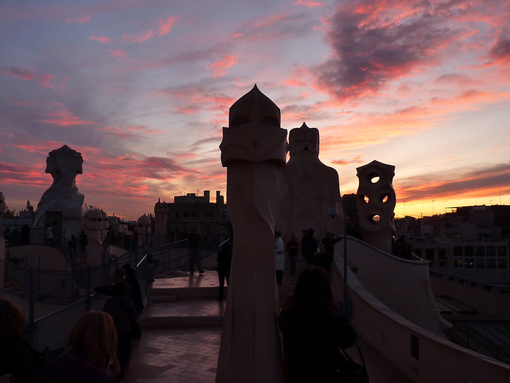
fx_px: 442
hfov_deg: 60.0
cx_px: 255
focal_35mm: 30
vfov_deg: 46.8
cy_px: 192
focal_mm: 4.1
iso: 125
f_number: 3.3
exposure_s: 1/50
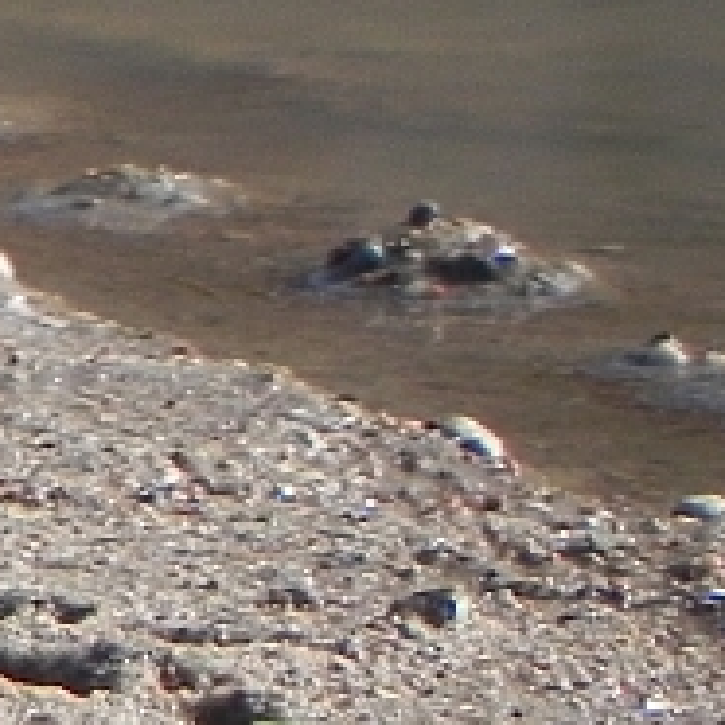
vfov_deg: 0.5
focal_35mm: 3298
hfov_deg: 0.5
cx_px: -1025
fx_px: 78148
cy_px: 569
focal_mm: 120
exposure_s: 1/713
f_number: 5
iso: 160
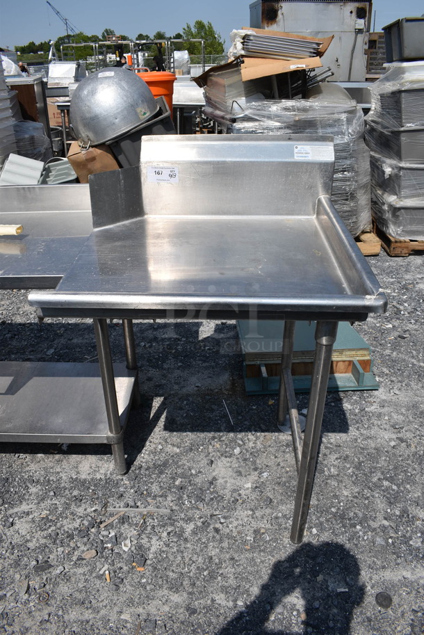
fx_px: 476
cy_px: 318
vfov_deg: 67.3
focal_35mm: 27
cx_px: 212
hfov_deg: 48.0
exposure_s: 1/640
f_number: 8
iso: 100
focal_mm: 18
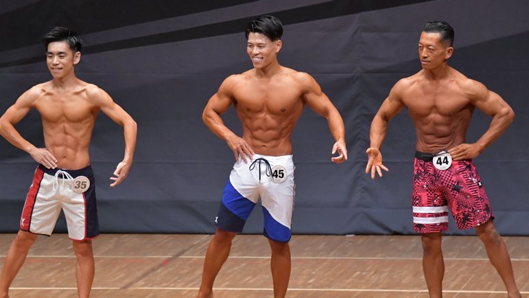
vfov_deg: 4.1
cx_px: 265
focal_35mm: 300
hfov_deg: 7.2
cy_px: 158
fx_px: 4209
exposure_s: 1/400
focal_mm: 190
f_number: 5.6
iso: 6400
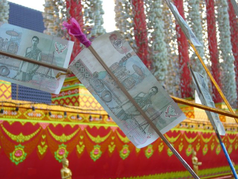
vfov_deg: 24.4
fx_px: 413
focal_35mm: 60
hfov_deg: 32.2
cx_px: 119
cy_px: 90
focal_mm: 9.9
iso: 100
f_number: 3.6
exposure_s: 1/60
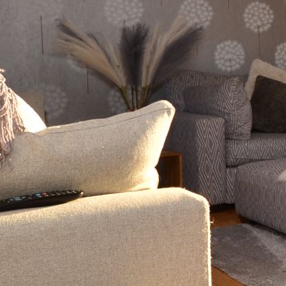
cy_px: 101
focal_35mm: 63
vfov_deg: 27.2
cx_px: 419
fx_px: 589
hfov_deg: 22.7
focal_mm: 10
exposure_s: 1/125
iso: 220
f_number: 5.6
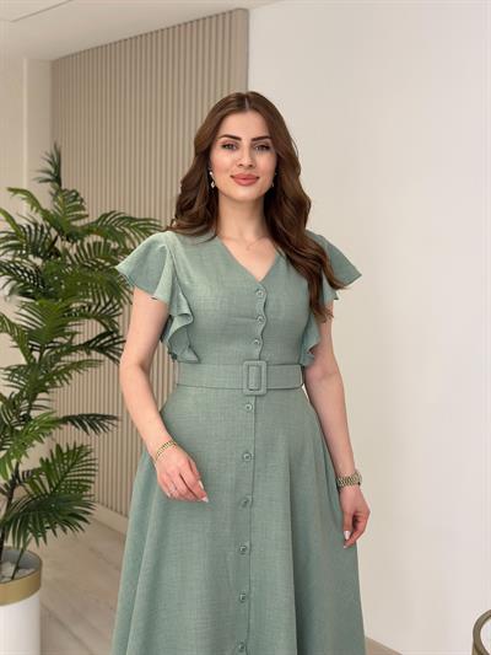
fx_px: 907
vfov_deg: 39.6
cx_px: 246
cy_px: 328
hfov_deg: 30.3
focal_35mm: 48
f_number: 1.78
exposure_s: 1/406
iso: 80
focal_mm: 6.86
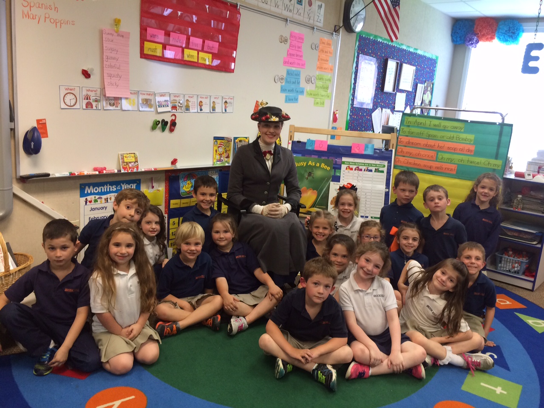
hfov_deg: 61.7
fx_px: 456
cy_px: 204
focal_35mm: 29
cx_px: 272
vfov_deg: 48.2
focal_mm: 4.15
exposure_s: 1/30
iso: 64
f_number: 2.2
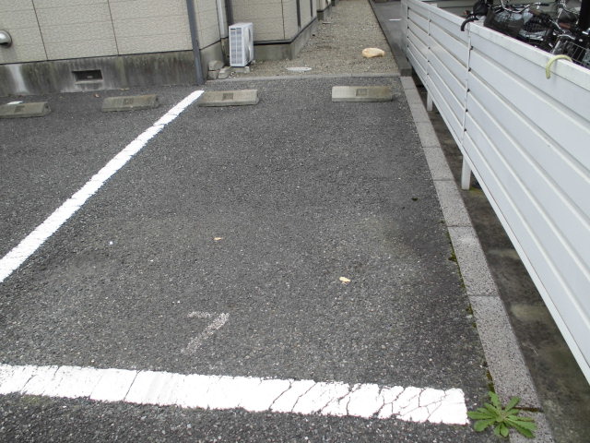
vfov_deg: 48.2
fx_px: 494
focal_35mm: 29
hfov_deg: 61.7
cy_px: 222
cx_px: 295
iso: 100
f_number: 3.7
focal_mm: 5.3
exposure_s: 1/160
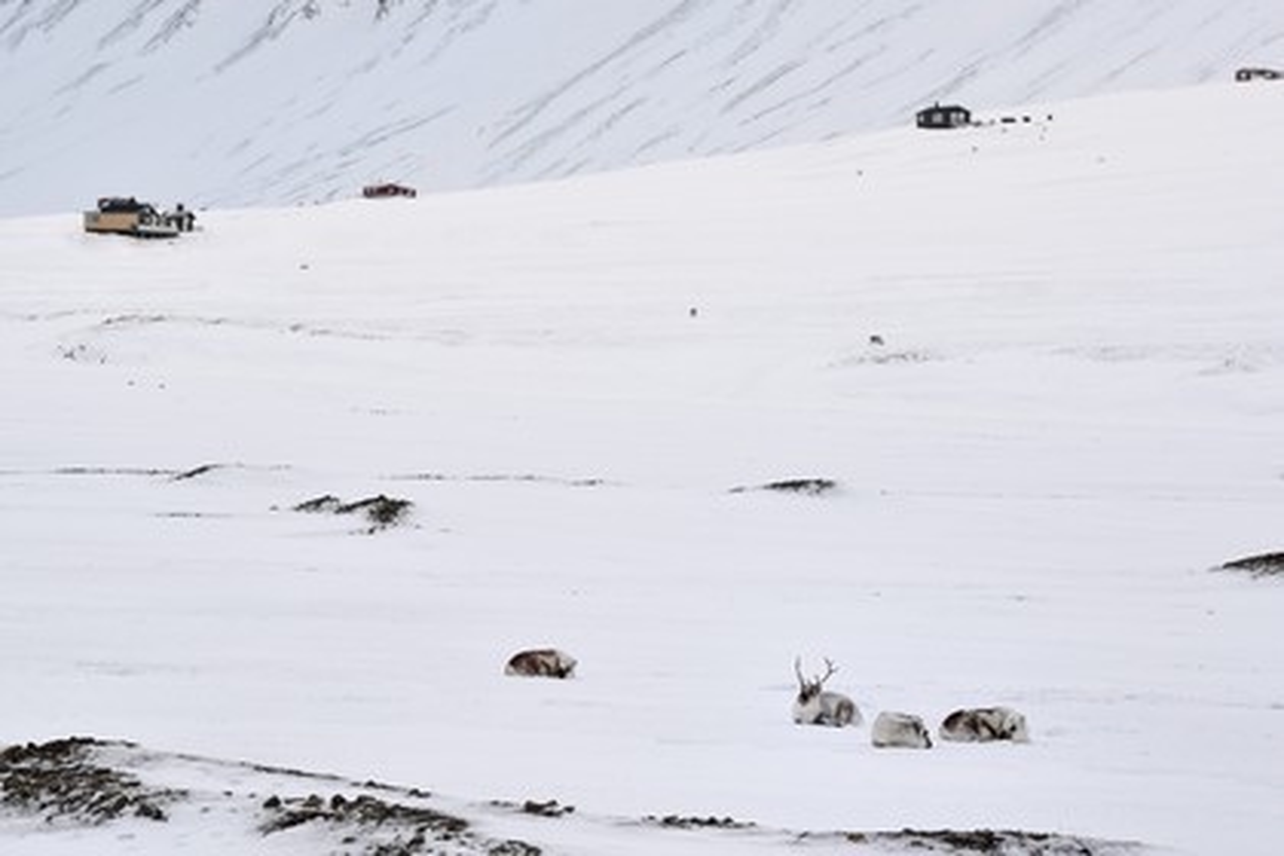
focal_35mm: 200
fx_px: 7133
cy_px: 428
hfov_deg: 10.3
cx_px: 642
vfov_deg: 6.9
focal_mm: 200
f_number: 7.1
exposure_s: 1/250
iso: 400
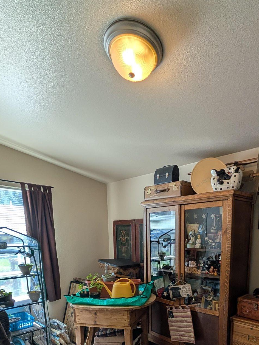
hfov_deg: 60.3
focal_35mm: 22
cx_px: 162
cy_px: 280
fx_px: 219
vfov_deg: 68.4
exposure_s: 1/136
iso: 52
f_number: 1.7
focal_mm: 2.02
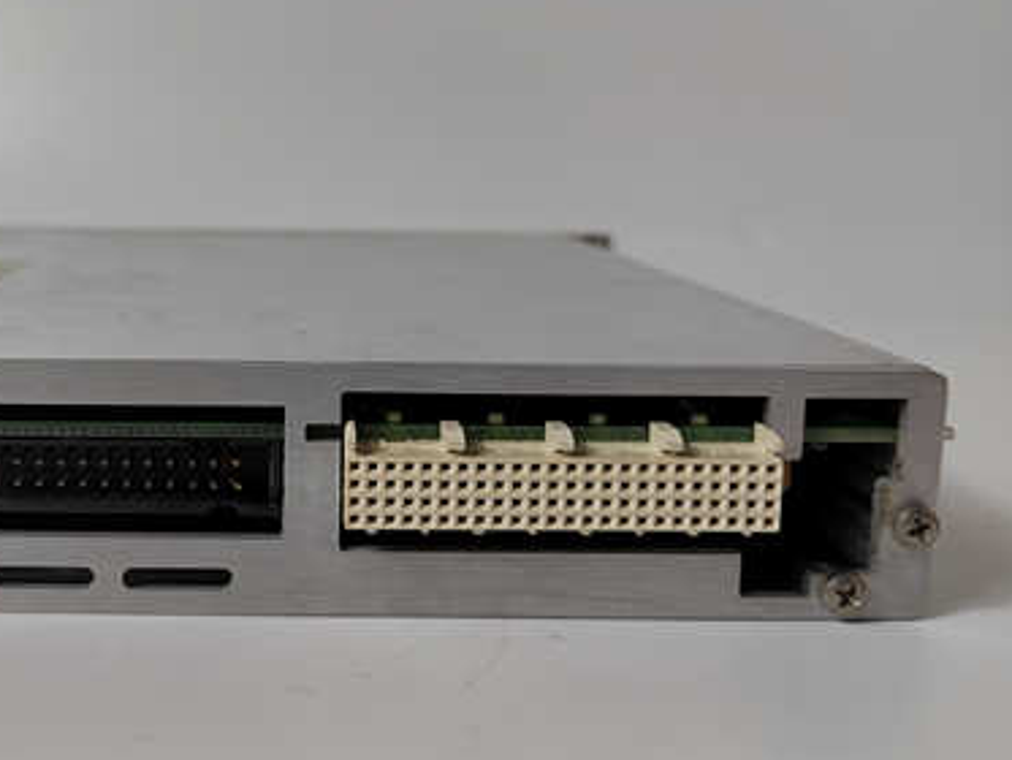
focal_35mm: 37
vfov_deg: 38.4
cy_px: 271
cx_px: 274
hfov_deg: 48.5
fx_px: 1082
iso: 253
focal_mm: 5.52
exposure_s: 1/100
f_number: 1.9
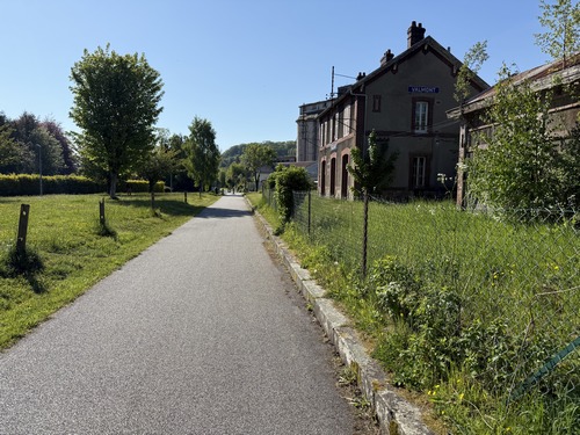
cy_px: 218
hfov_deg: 71.6
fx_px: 402
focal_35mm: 24
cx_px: 290
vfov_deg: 56.8
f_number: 1.78
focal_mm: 6.76
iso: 80
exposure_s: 1/5714
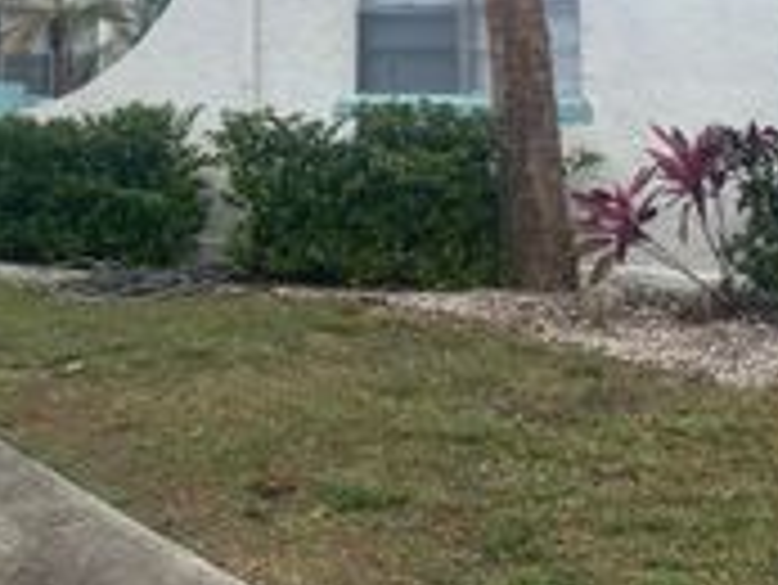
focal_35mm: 75
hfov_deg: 25.9
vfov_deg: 19.0
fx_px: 1687
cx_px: 315
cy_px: -38
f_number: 1.8
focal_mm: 4.25
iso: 32
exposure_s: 1/2105
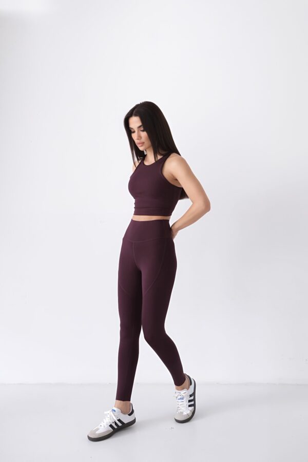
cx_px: 154
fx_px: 385
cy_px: 231
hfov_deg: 43.6
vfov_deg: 61.9
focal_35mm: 30
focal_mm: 20.2
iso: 2000
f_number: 5.6
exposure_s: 1/60
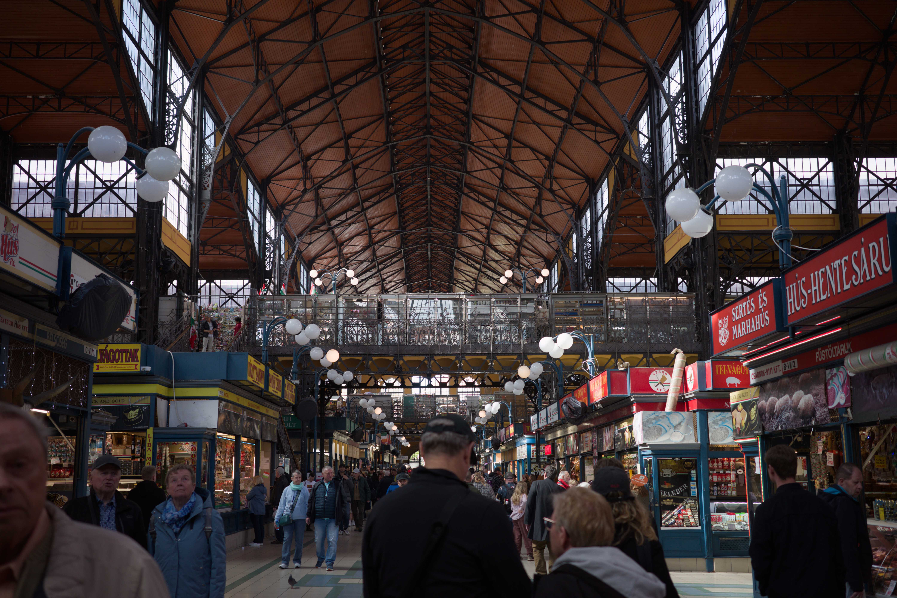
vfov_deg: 33.4
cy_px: 299
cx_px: 448
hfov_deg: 48.5
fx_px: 997
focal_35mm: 40
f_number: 2.8
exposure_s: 1/125
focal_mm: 26
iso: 250
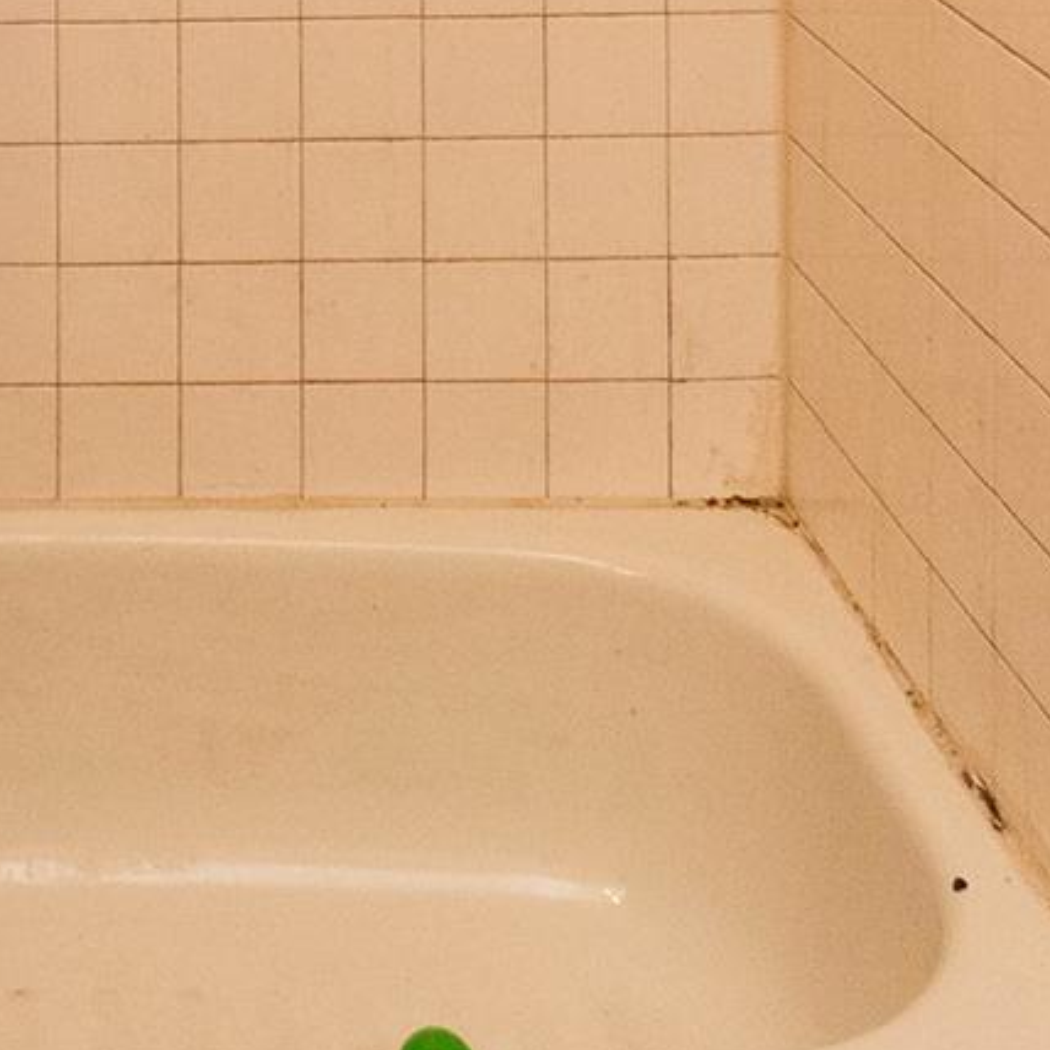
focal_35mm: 61
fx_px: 2093
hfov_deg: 28.0
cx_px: 353
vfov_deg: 24.2
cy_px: -362
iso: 2800
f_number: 5.6
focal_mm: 10
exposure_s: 1/60
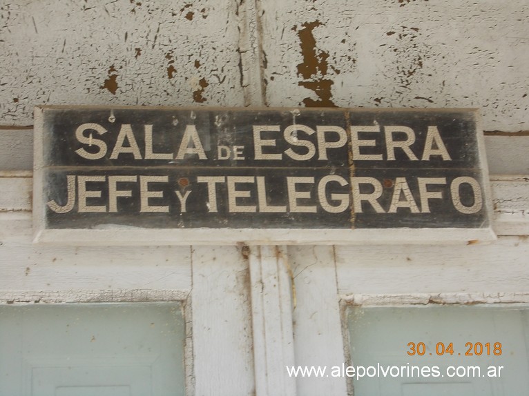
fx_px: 1467
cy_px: 198
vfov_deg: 15.4
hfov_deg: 20.4
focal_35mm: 96
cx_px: 264
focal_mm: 13.6
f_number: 5.3
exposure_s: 1/80
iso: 80
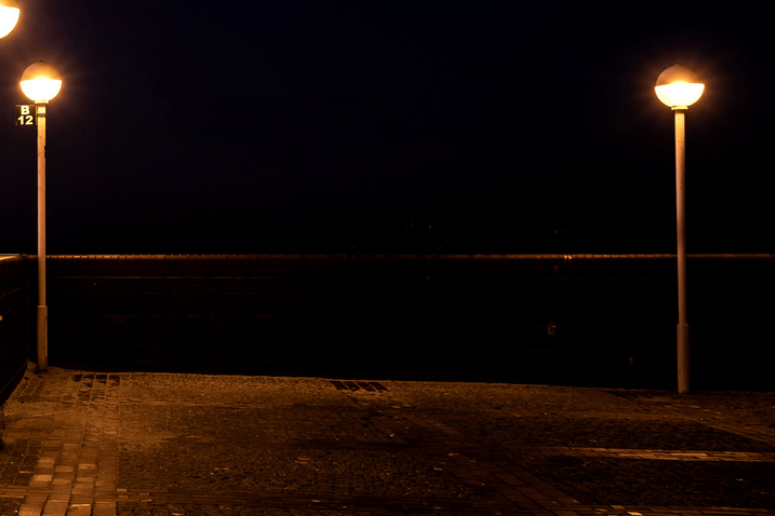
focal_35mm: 70
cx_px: -79
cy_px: 188
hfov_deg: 26.5
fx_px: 1507
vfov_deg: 19.4
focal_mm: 20.5
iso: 200
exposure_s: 1/4
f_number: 6.4
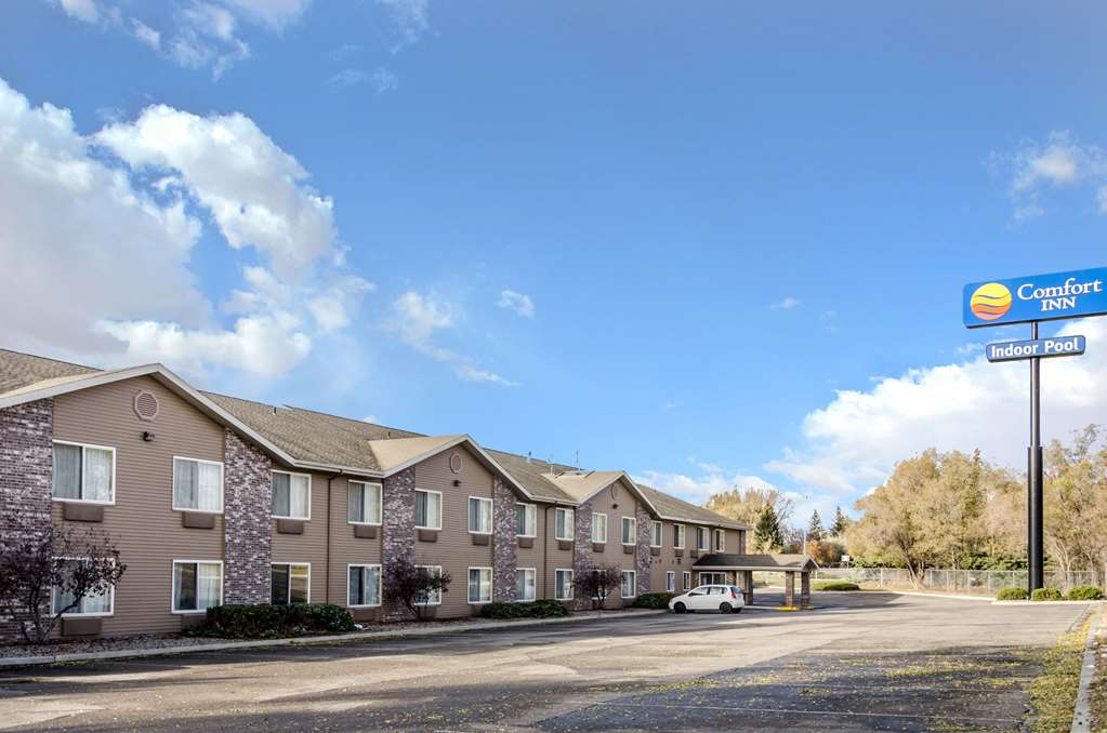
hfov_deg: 67.5
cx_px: 554
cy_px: 366
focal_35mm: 27
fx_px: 829
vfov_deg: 47.8
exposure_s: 1/250
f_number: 5
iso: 100
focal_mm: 18
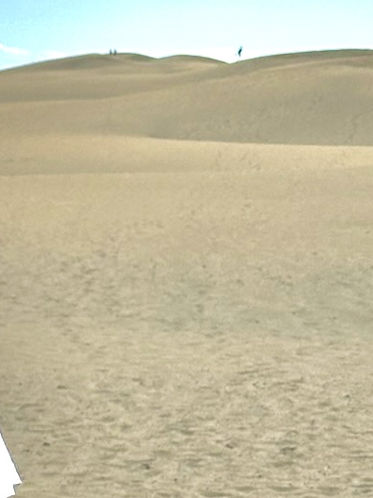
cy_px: 190
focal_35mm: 187
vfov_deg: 10.6
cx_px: -284
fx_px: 2689
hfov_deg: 7.7
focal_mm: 6.86
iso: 64
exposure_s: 1/3731
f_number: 1.78
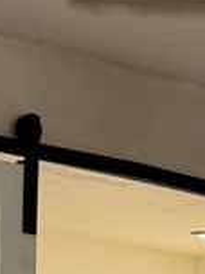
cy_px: 609
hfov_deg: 9.0
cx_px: 248
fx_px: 1279
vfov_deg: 10.8
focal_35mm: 162
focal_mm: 6.76
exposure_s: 1/60
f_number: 1.78
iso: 160
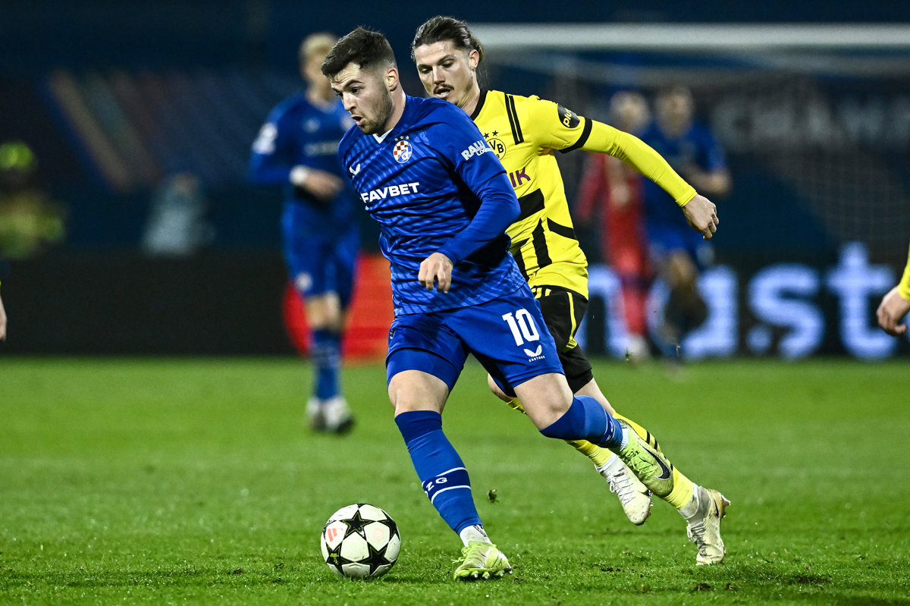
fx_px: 10106
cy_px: 303
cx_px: 455
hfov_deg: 5.2
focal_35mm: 400
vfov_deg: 3.4
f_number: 4
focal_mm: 400
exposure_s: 1/1600
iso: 5000
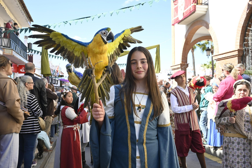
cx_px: 126
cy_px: 84
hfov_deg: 58.3
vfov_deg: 40.8
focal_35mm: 32
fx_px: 226
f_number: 6.3
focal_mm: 21.5
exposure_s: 1/640
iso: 640
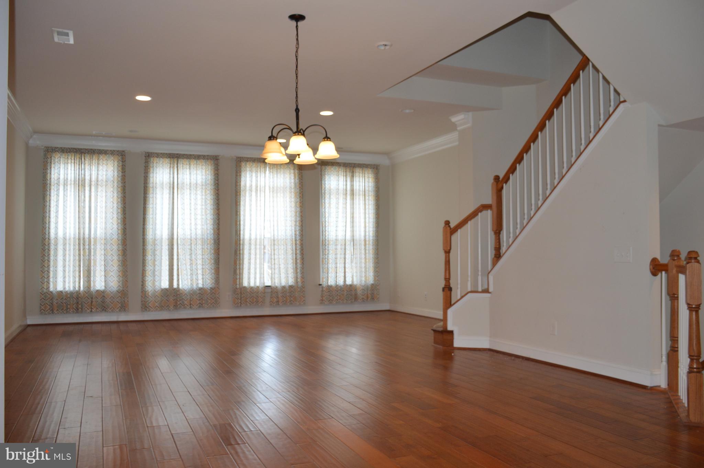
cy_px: 234
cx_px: 352
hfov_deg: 62.0
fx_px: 586
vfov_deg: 43.5
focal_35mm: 30
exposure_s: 1/100
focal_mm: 20
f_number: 4
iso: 400
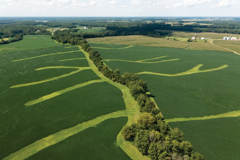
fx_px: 187
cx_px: 120
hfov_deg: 65.5
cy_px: 80
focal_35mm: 28
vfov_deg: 46.4
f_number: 7.1
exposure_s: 1/320
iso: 400
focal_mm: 10.3
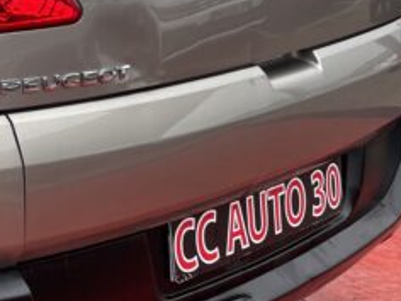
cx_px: -136
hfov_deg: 20.2
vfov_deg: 16.7
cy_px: 80
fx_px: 1019
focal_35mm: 88
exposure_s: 1/293
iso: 32
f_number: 1.6
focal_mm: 4.2
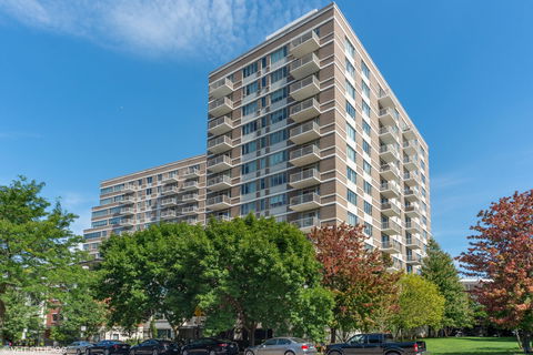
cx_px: 266
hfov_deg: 73.7
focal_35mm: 24
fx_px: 355
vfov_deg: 53.1
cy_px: 178
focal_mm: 24
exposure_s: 1/500
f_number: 8
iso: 400
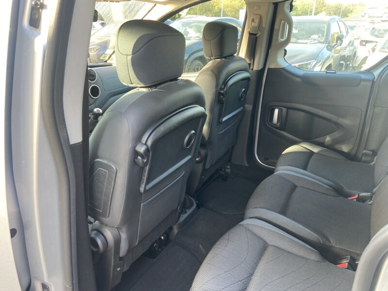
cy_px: 146
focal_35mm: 26
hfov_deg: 67.3
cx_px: 194
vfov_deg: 53.1
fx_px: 291
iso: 125
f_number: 1.8
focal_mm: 4.25
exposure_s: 1/113
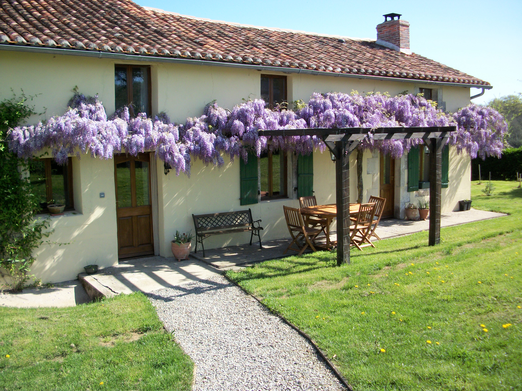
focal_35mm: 35
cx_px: 261
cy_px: 196
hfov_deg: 52.6
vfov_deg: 40.7
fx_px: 528
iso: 80
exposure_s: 1/640
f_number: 3.1
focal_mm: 6.3
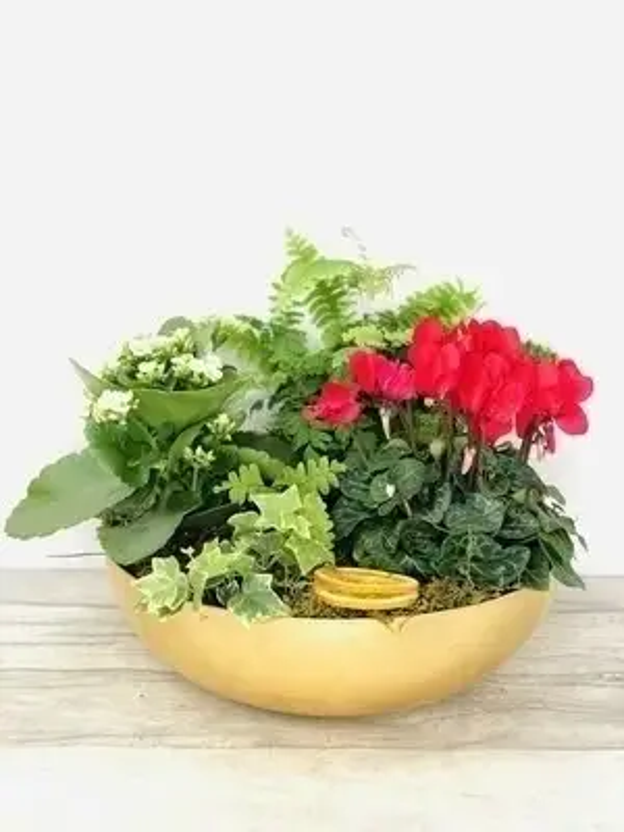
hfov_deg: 28.0
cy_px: 416
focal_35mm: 52
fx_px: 1250
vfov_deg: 36.8
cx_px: 312
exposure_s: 1/50
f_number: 2.4
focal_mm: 6
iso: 50
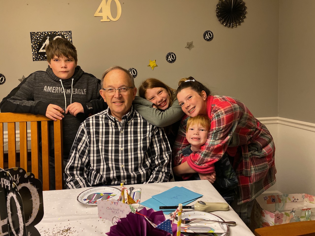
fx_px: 237
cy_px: 118
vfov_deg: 53.1
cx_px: 158
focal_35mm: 26
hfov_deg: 67.3
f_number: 1.8
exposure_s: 1/40
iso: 500
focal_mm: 4.25
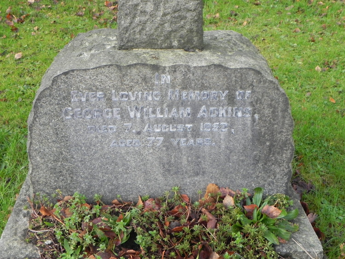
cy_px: 130
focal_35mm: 46
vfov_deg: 31.5
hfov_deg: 41.2
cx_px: 172
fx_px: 458
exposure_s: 1/114
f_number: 3.5
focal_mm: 8.2
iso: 160
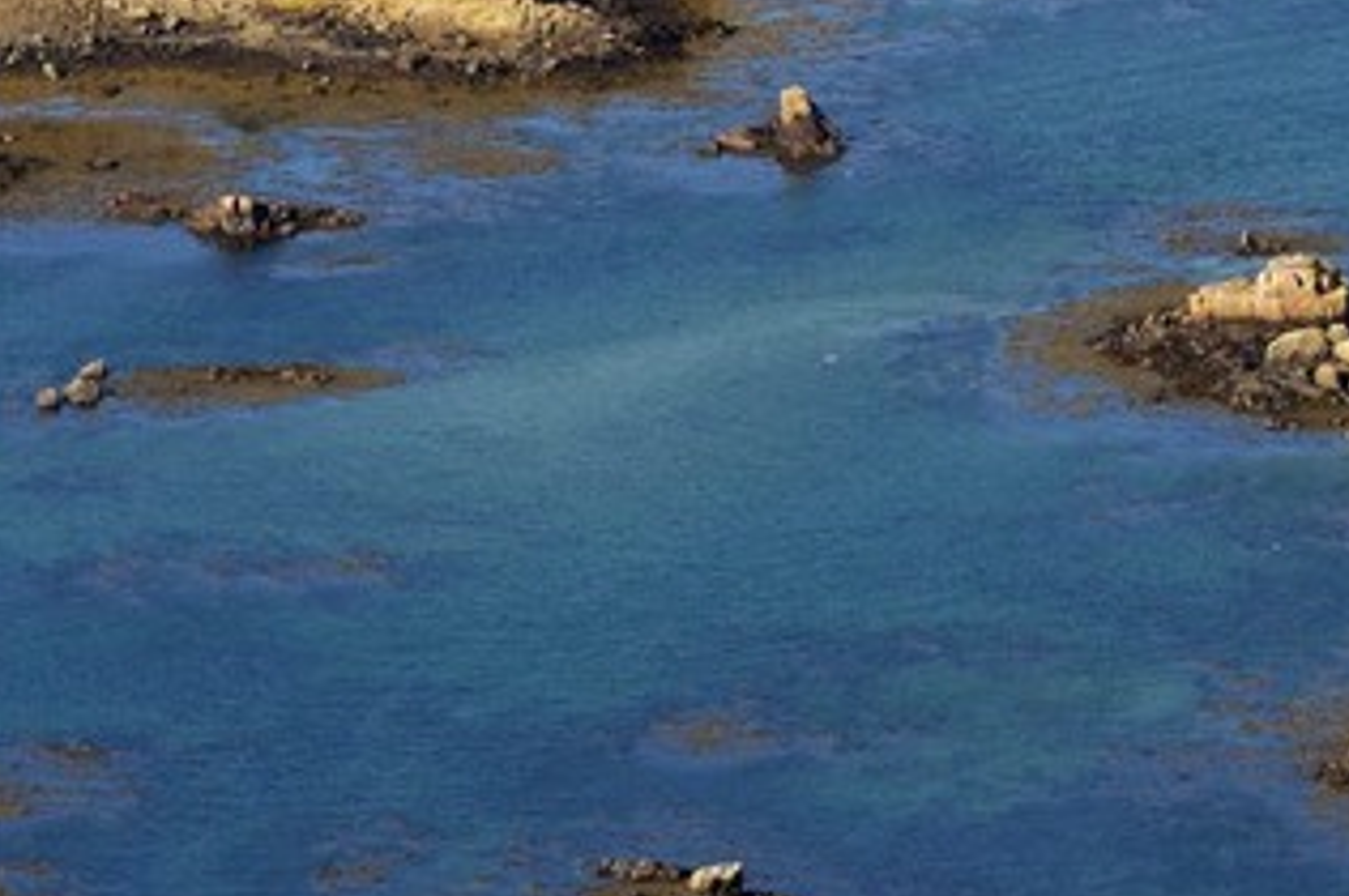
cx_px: 3274
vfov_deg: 2.8
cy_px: -890
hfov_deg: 4.1
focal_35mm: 496
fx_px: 18567
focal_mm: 98
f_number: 13
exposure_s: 1/1000
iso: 800
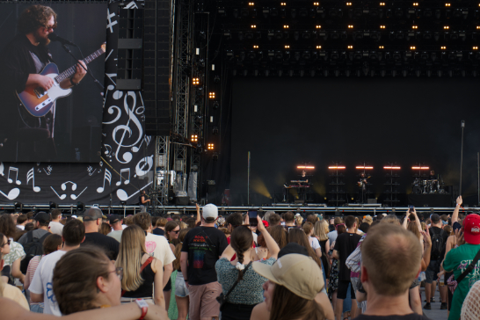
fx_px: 800
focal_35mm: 60
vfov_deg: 22.5
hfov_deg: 32.7
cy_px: 110
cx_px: 370
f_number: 5.6
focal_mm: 32
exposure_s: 1/320
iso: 250
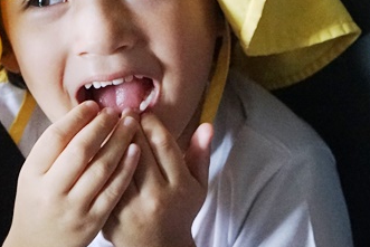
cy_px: -43
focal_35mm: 136
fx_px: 1398
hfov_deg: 14.7
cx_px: 423
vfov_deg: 10.0
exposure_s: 1/125
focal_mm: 44
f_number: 4.5
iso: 6400
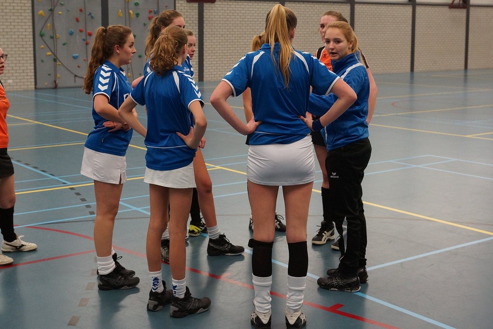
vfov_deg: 31.9
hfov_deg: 46.4
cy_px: 164
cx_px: 246
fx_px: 575
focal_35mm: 42
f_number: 3.5
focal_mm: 28
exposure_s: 1/160
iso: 1000
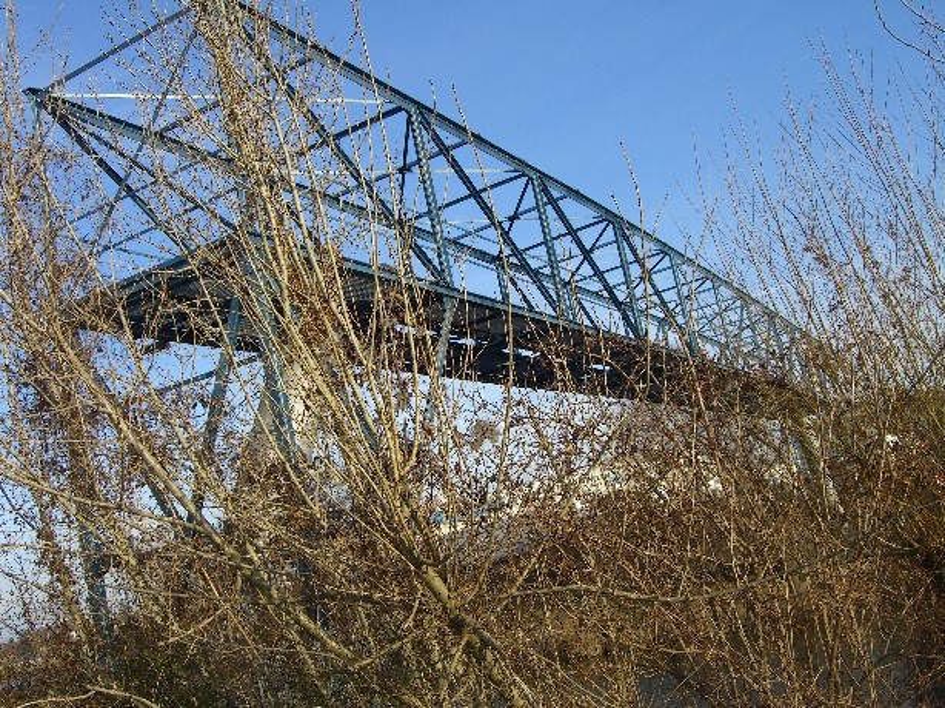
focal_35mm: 38
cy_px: 354
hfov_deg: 49.0
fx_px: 1037
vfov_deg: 37.7
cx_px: 472
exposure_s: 1/400
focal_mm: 7.9
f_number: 4
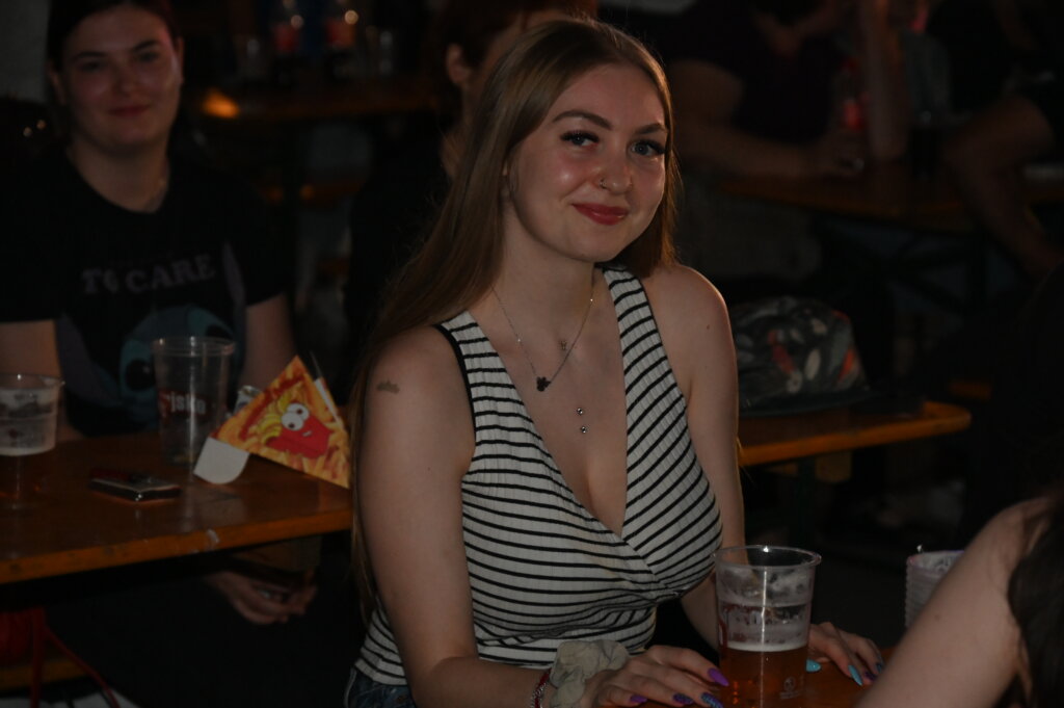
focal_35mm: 120
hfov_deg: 17.1
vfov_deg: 11.4
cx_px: 532
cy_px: 354
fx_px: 3544
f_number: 6.3
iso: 6400
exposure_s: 1/125
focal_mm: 120
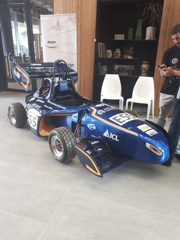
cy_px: 120
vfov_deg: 65.3
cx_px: 90
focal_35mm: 27
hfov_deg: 51.4
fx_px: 187
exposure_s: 1/50
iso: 64
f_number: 1.9
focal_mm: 3.6
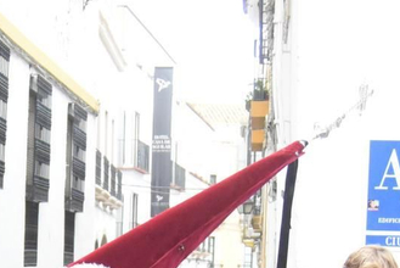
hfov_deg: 14.1
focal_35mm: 141
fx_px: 1568
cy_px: 467
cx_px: -67
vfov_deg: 9.3
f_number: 6.3
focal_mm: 29
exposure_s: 1/320
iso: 5000
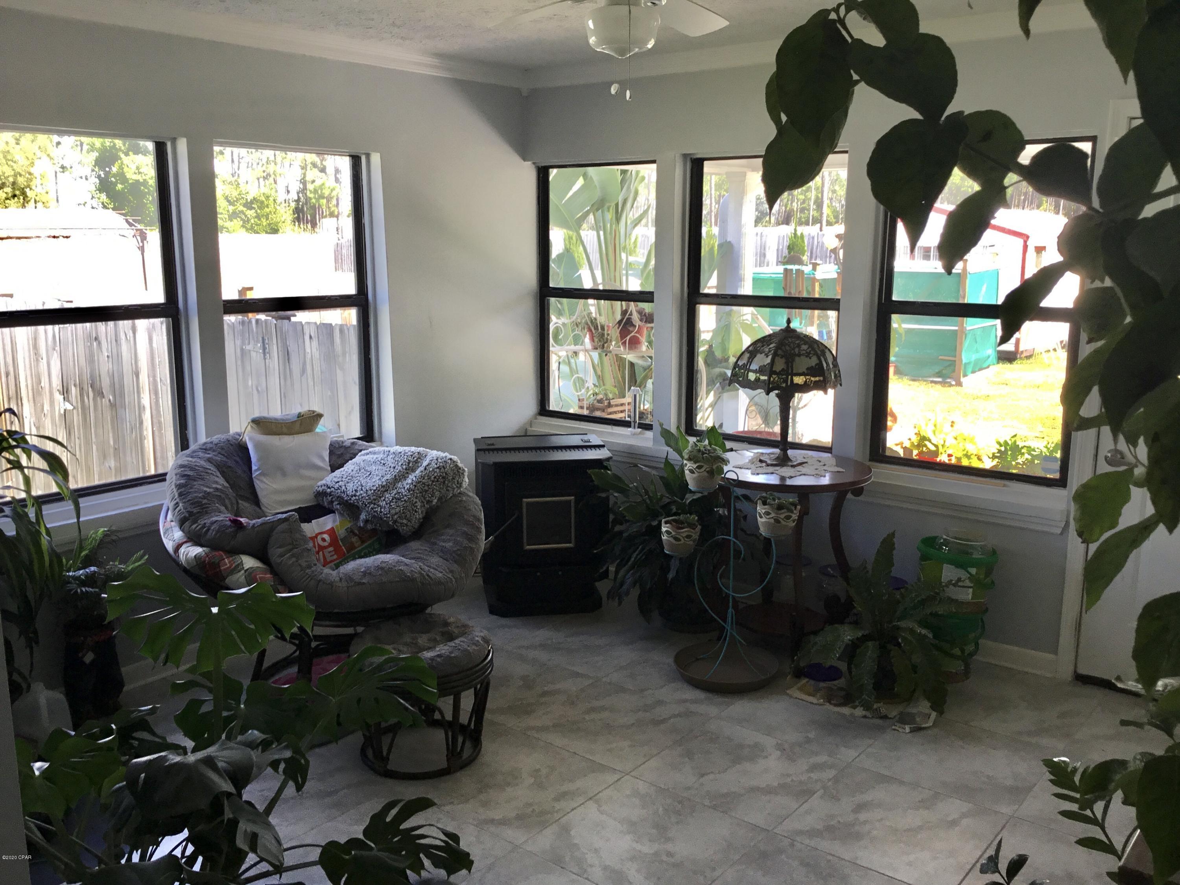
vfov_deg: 45.4
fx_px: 1057
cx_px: 590
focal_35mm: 31
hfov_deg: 58.4
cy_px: 442
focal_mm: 3.3
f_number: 2.4
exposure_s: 1/120
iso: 32
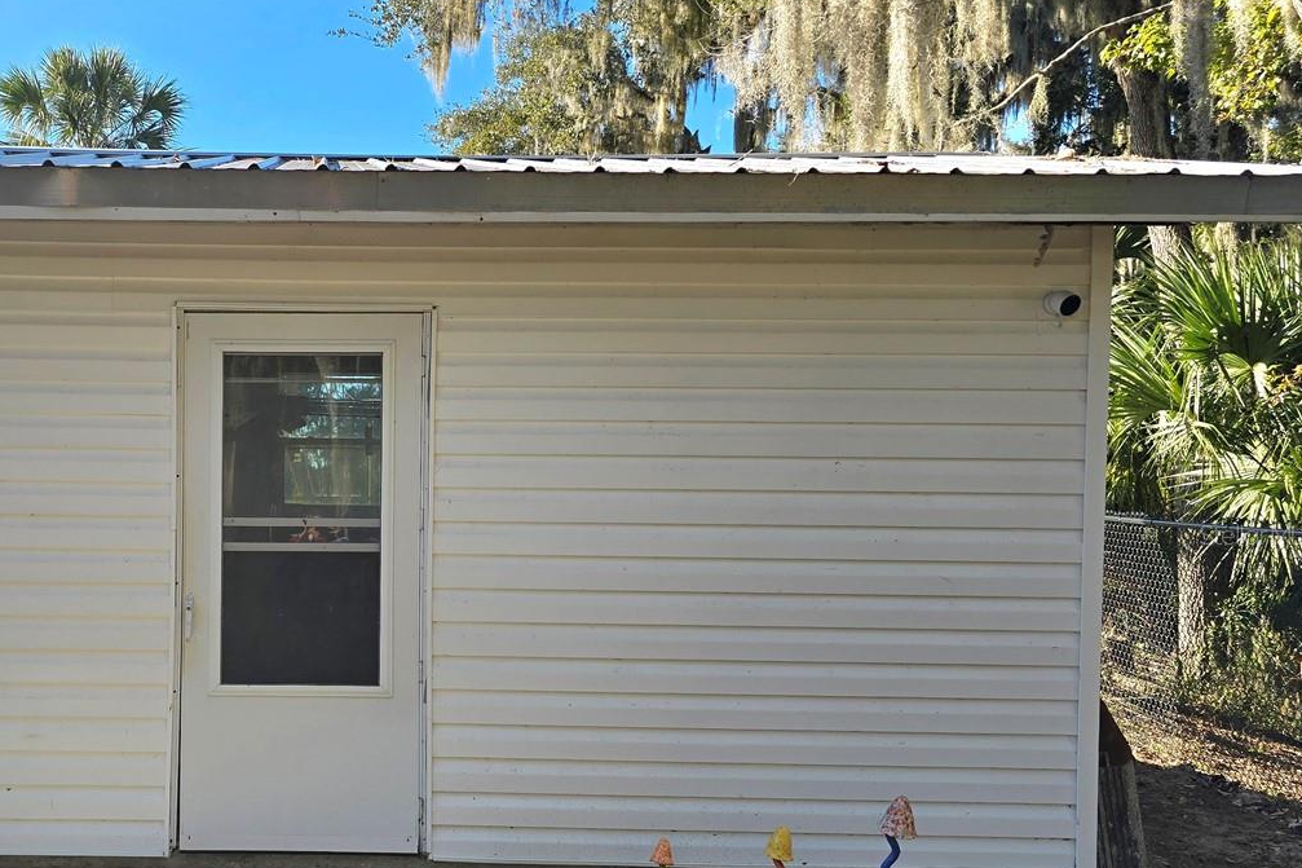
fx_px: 1374
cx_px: 287
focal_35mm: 38
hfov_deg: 48.3
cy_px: 534
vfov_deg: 34.9
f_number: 1.7
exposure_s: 1/500
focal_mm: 6.3
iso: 12
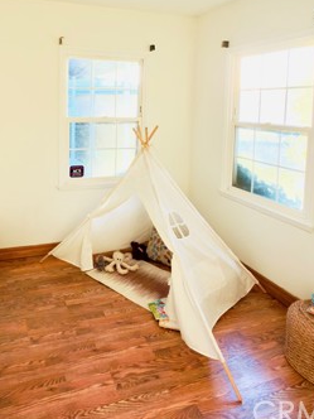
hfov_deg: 50.2
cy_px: 127
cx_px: 100
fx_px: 327
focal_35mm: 27
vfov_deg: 63.0
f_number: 2.2
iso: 80
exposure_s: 1/30
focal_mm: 2.22
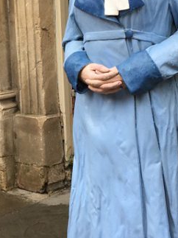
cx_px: -14
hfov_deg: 15.6
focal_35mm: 92
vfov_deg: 21.1
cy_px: 54
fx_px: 631
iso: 25
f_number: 2.2
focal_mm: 4.15
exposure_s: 1/300
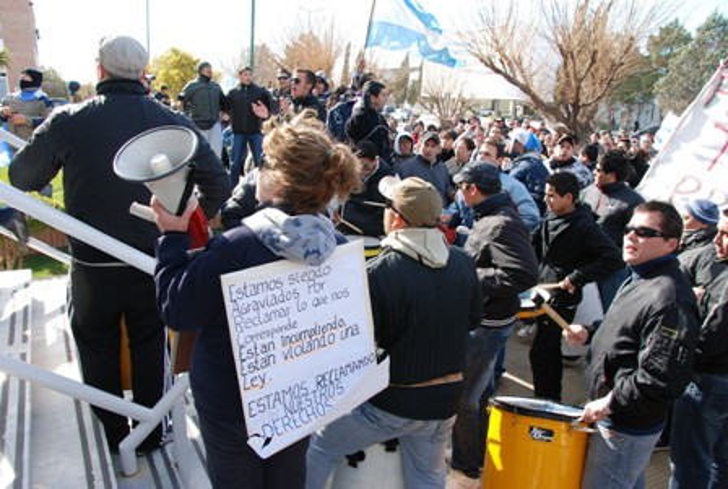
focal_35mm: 27
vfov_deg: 48.2
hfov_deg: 67.3
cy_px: 244
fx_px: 547
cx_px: 364
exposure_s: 1/200
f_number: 7.1
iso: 250
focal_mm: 18
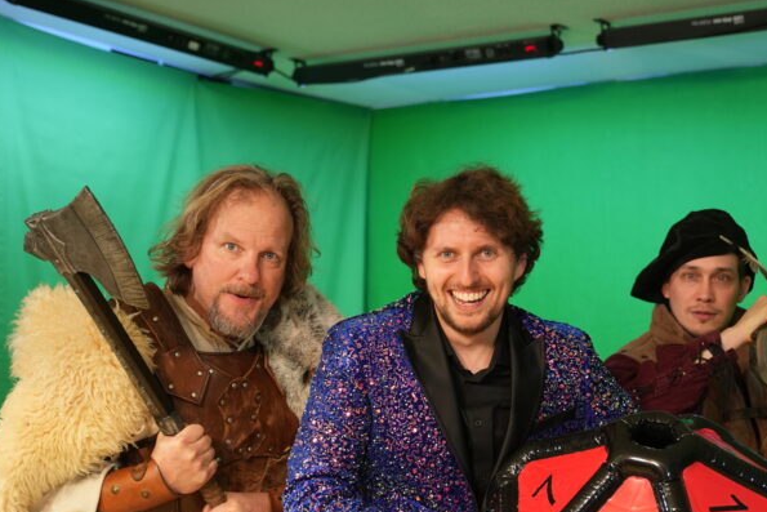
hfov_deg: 27.0
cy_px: 404
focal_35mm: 74
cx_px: 529
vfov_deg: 18.2
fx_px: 1584
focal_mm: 43.2
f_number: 2.8
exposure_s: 1/200
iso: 1000
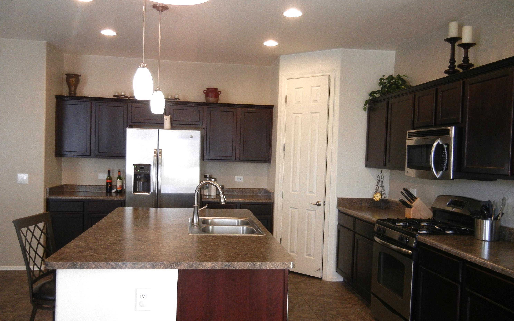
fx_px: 448
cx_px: 256
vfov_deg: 39.4
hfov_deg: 59.7
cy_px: 173
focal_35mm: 32
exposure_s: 1/30
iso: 255
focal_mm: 5.4
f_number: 3.5
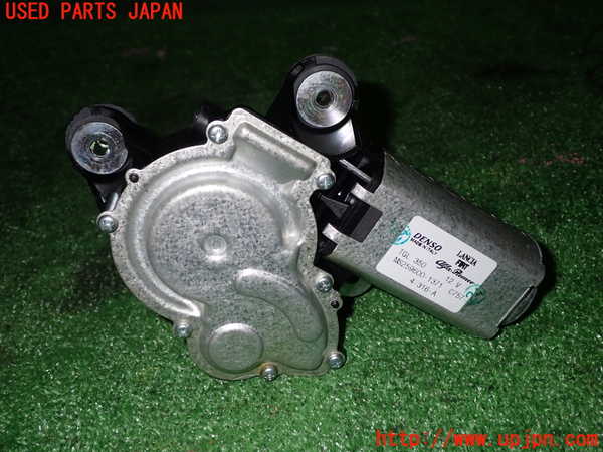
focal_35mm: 36
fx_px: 627
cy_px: 226
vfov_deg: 39.7
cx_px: 302
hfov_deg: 51.4
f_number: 7.1
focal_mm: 6.37
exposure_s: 1/40
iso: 200
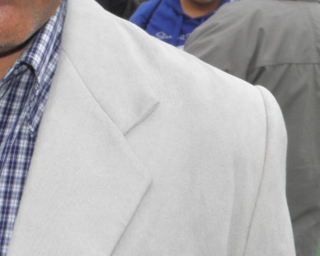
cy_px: -72
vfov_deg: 16.2
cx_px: 2
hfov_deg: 20.6
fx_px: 852
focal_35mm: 90
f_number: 5.7
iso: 50
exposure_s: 1/100
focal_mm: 4.9
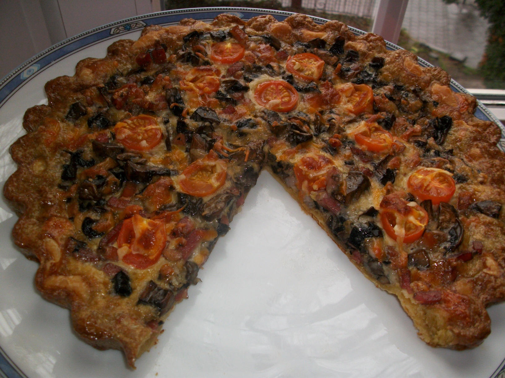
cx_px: 252
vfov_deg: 45.4
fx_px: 452
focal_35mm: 31
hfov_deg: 58.4
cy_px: 189
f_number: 2.9
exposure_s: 1/40
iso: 150
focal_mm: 5.7
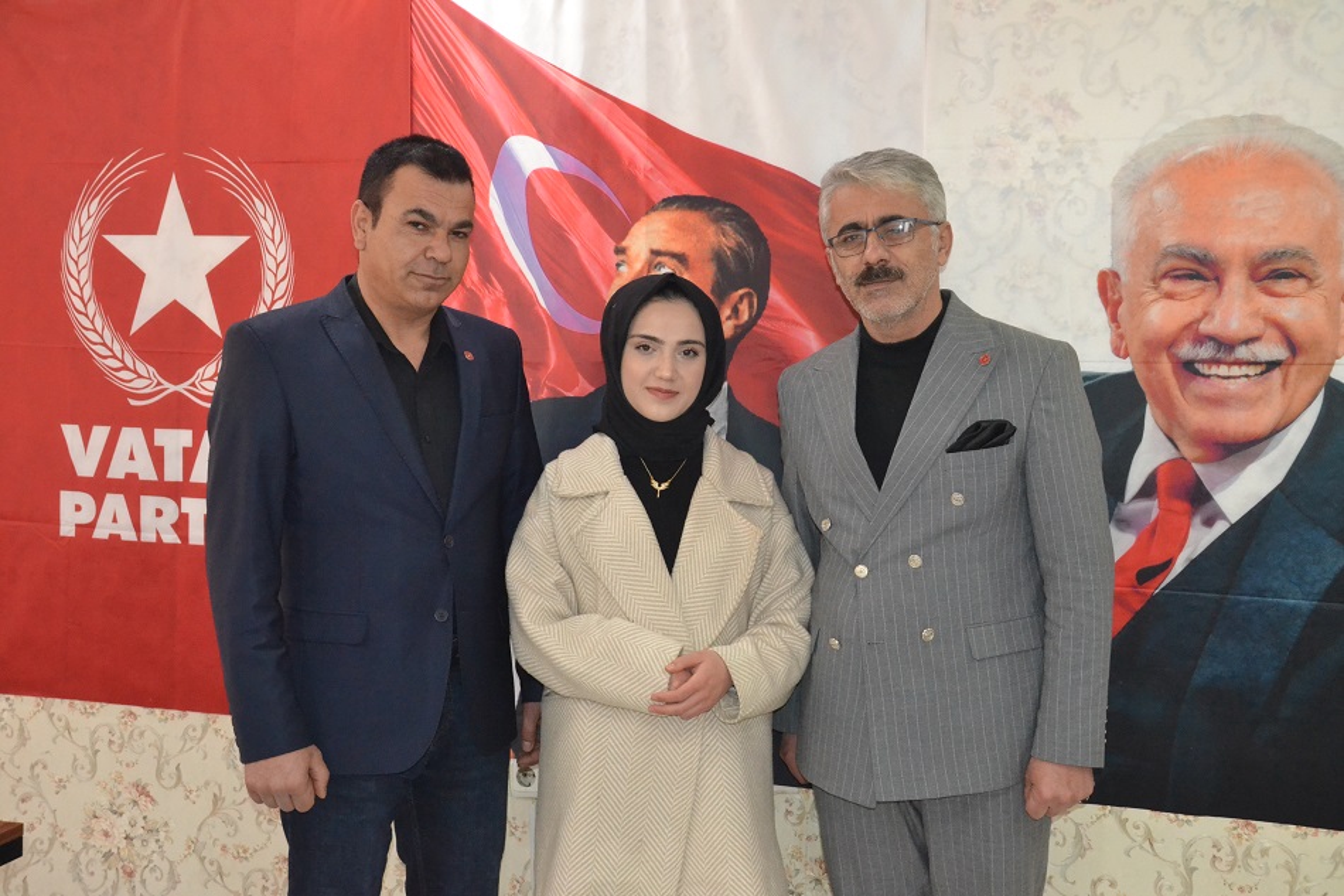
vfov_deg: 34.2
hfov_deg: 49.6
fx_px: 1456
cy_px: 448
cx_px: 672
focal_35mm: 39
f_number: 3.8
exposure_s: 1/60
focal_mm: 26
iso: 3200
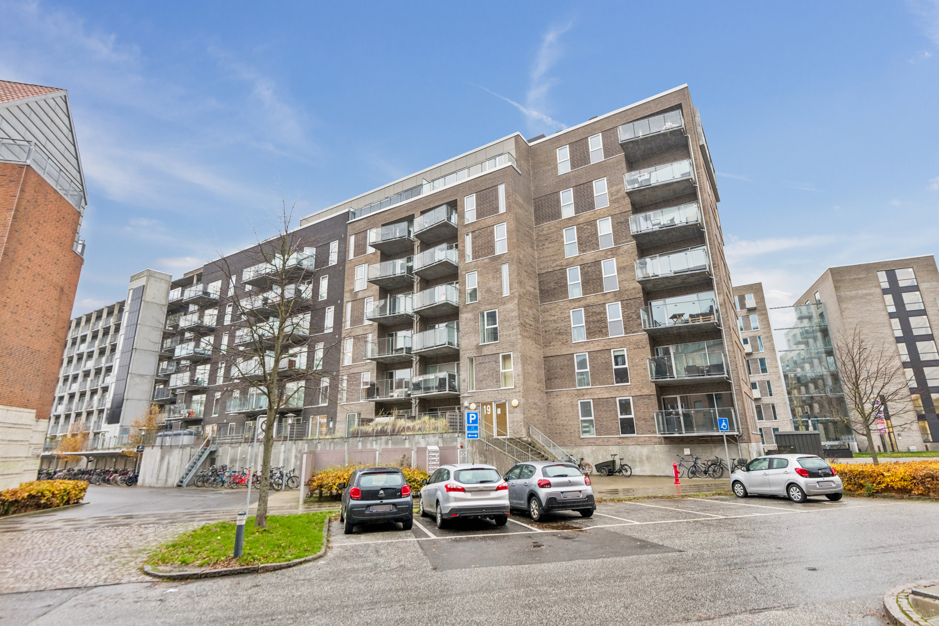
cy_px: 313
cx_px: 470
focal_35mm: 19
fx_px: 496
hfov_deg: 86.9
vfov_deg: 64.6
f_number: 9
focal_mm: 19
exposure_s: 1/40
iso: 1250
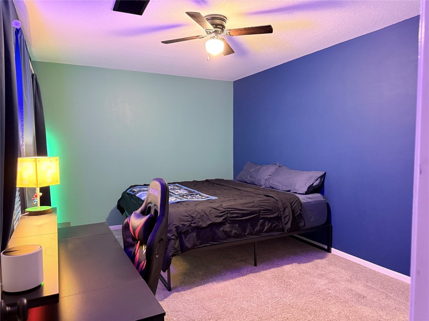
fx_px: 297
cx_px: 214
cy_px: 160
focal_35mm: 24
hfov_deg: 71.6
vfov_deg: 56.8
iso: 800
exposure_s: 1/30
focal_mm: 6.76
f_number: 1.78
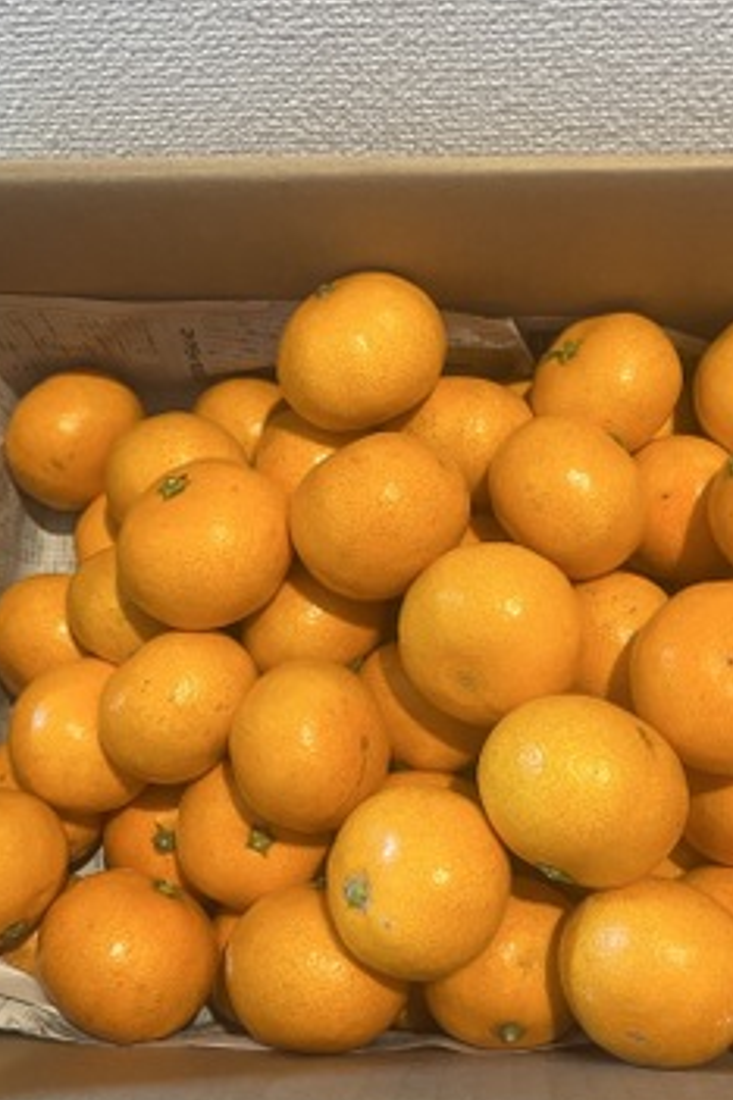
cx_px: 486
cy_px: 555
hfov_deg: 35.6
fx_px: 1130
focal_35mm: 37
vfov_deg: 51.9
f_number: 1.6
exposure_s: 1/50
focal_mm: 5.1
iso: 400
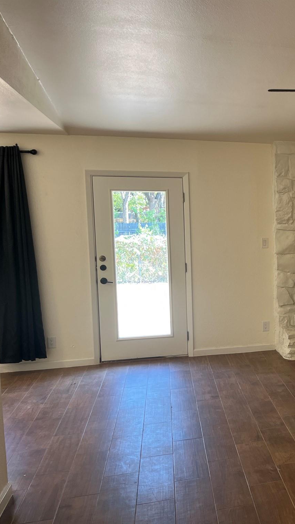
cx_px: 350
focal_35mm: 38
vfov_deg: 52.8
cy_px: 263
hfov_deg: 27.6
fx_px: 528
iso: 64
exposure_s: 1/60
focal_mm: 5.1
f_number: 1.6
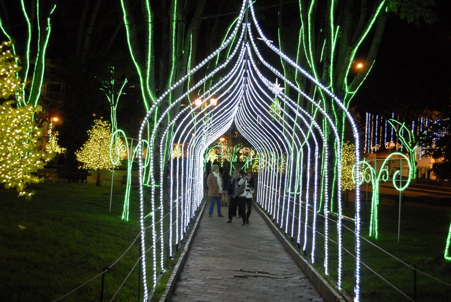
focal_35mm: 39
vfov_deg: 34.4
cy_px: 151
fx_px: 490
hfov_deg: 49.5
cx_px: 226
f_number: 4.5
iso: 1250
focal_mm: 26
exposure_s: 1/20
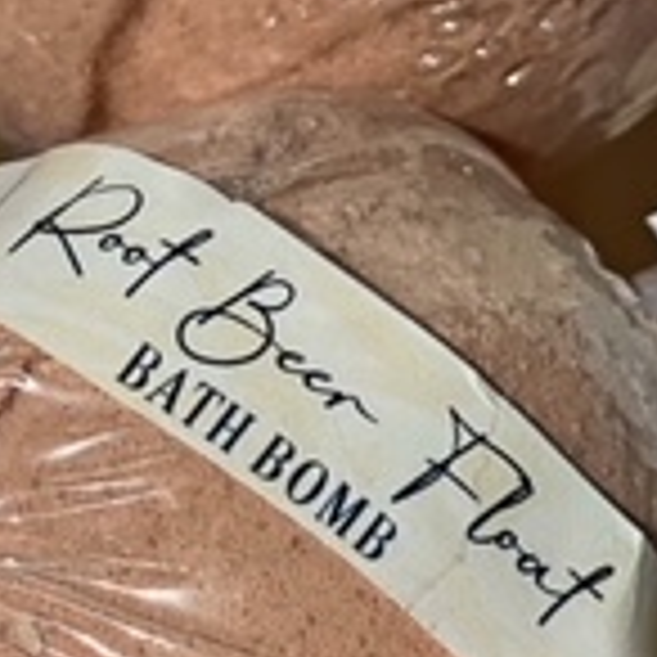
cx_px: -90
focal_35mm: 202
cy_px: 468
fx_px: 4338
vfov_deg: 8.7
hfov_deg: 8.6
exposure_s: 1/7937
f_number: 2
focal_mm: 6
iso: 25
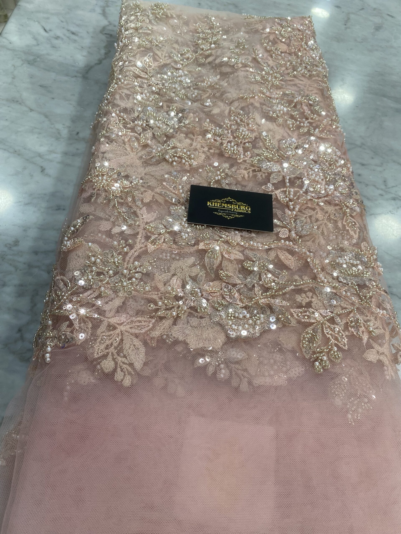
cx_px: 200
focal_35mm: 26
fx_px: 402
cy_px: 267
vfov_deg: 67.3
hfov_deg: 53.1
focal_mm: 4.25
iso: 80
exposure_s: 1/100
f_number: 1.8
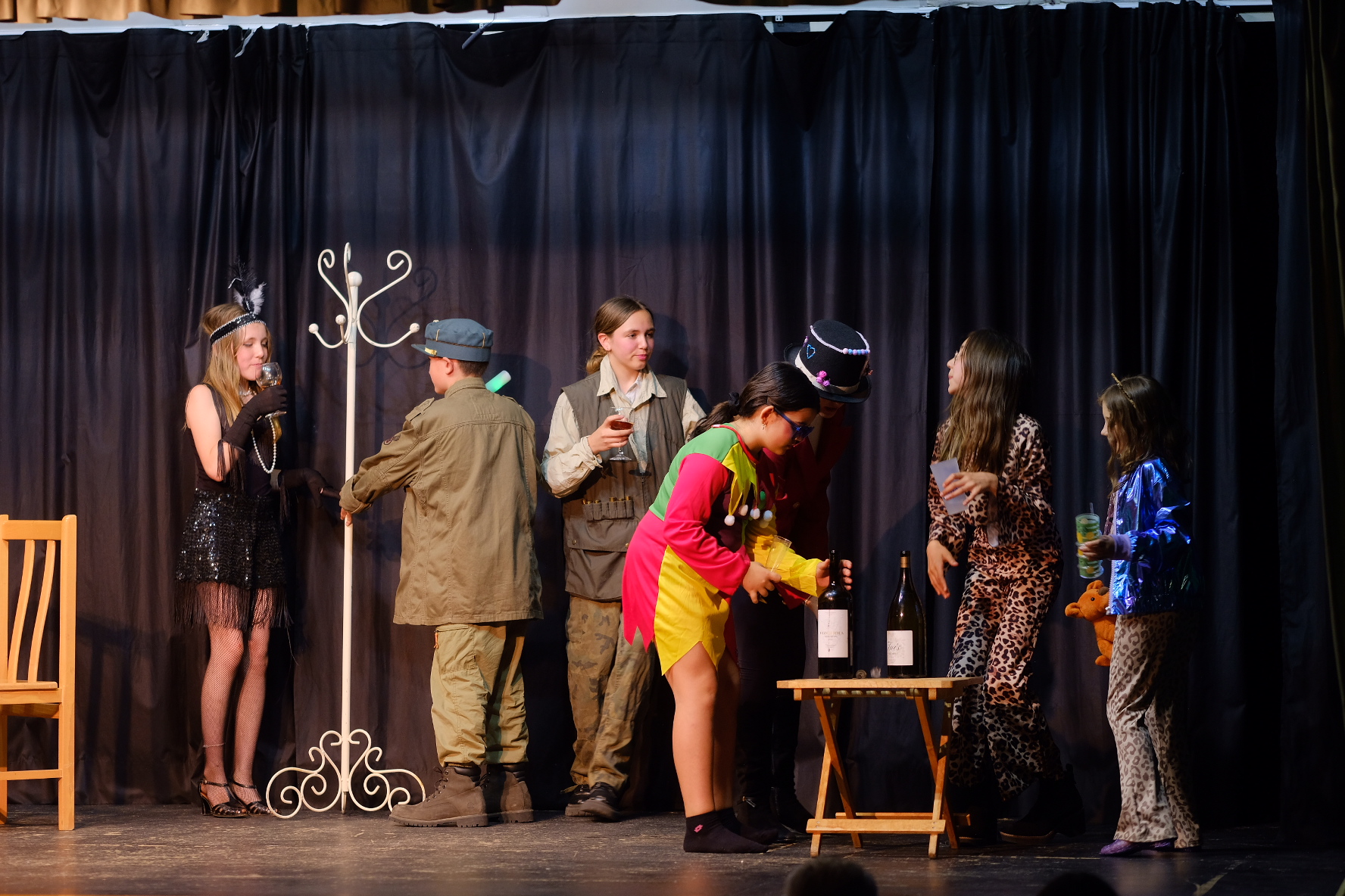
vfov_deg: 10.2
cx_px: 672
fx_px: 5043
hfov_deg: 15.2
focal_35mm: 135
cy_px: 448
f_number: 2
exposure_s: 1/180
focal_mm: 90
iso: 640
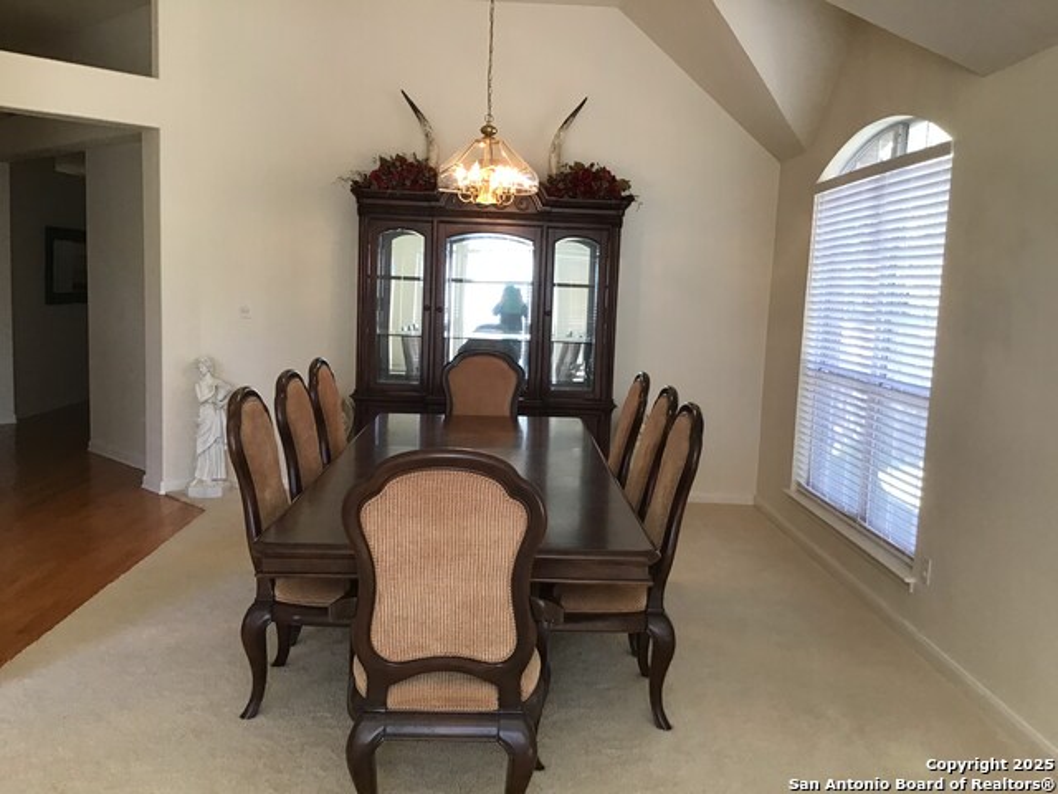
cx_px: 529
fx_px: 947
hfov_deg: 58.4
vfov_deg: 45.4
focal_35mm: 31
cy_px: 397
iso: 32
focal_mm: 3.3
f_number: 2.4
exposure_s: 1/30
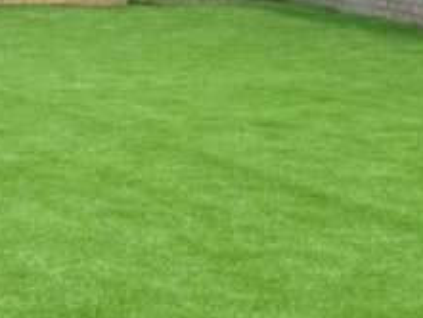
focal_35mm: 162
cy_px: 305
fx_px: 1981
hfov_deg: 12.1
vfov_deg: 9.1
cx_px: 19
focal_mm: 4.28
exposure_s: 1/876
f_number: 2.4
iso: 50
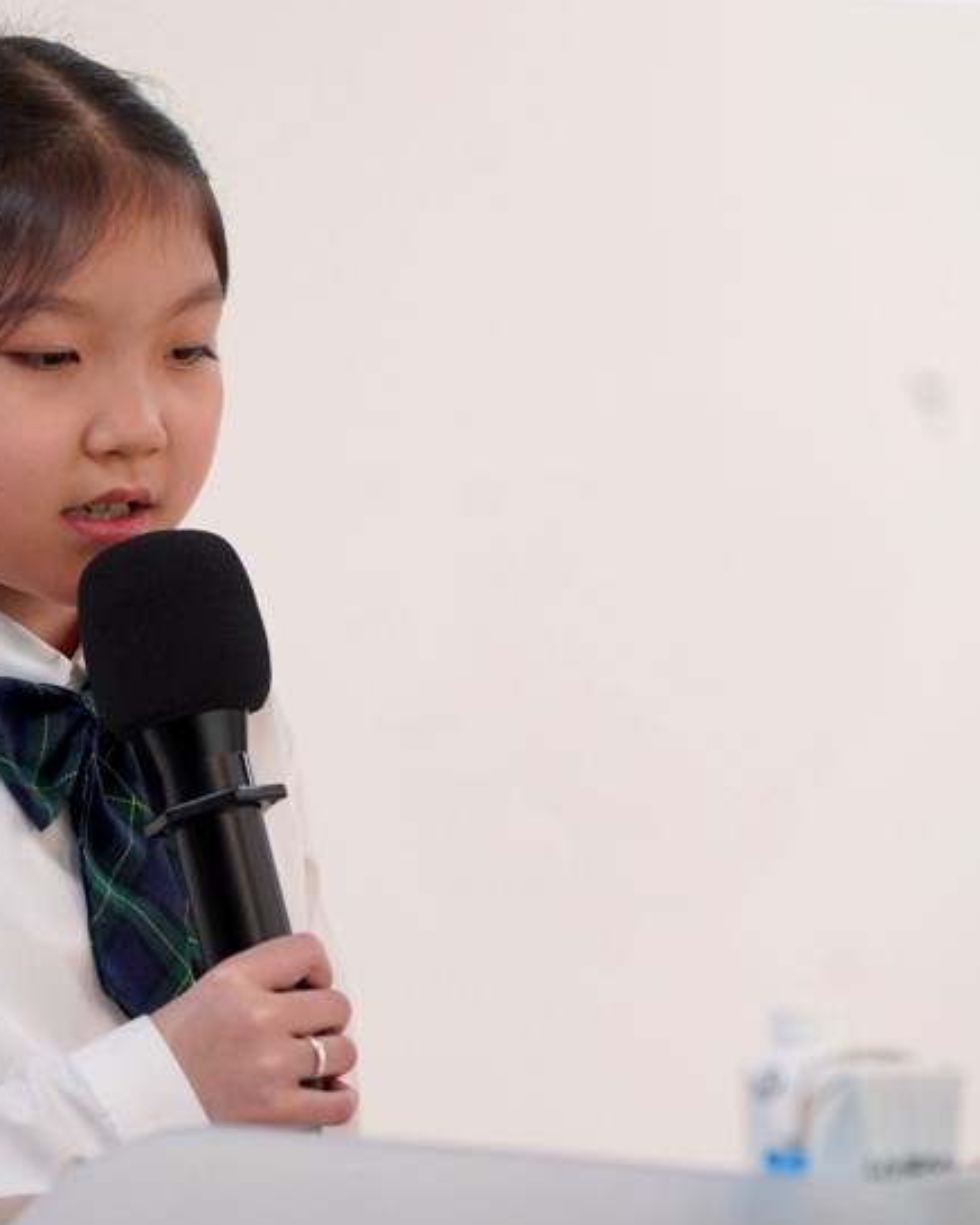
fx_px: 7469
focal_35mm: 206
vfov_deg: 9.4
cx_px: 63
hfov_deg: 7.5
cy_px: 562
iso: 1000
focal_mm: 133
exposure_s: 1/160
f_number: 4
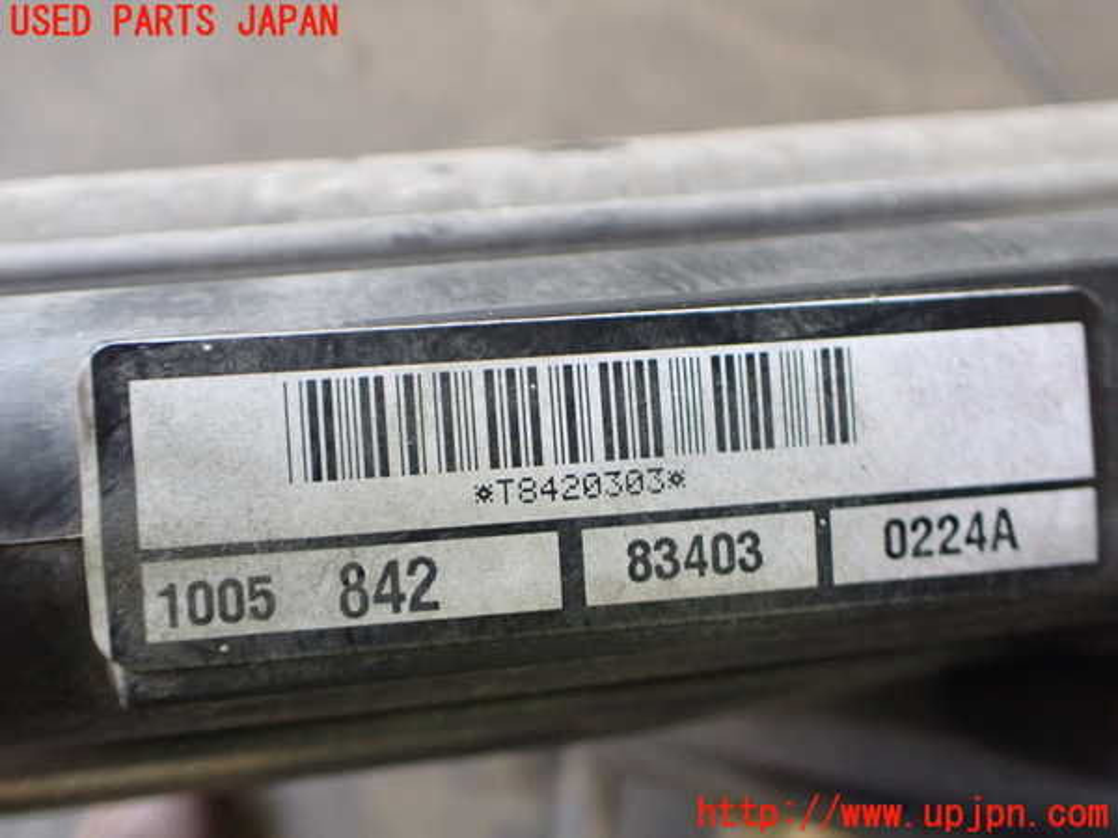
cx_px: 559
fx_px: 969
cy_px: 419
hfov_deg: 60.0
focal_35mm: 30
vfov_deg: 46.8
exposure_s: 1/100
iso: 800
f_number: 2.3
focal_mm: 5.4
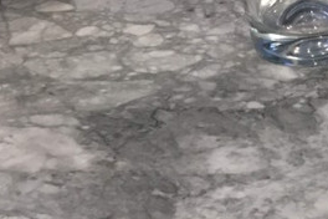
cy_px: 478
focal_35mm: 122
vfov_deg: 10.1
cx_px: 601
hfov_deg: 14.6
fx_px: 1111
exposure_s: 1/15
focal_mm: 4.15
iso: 50
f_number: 2.2
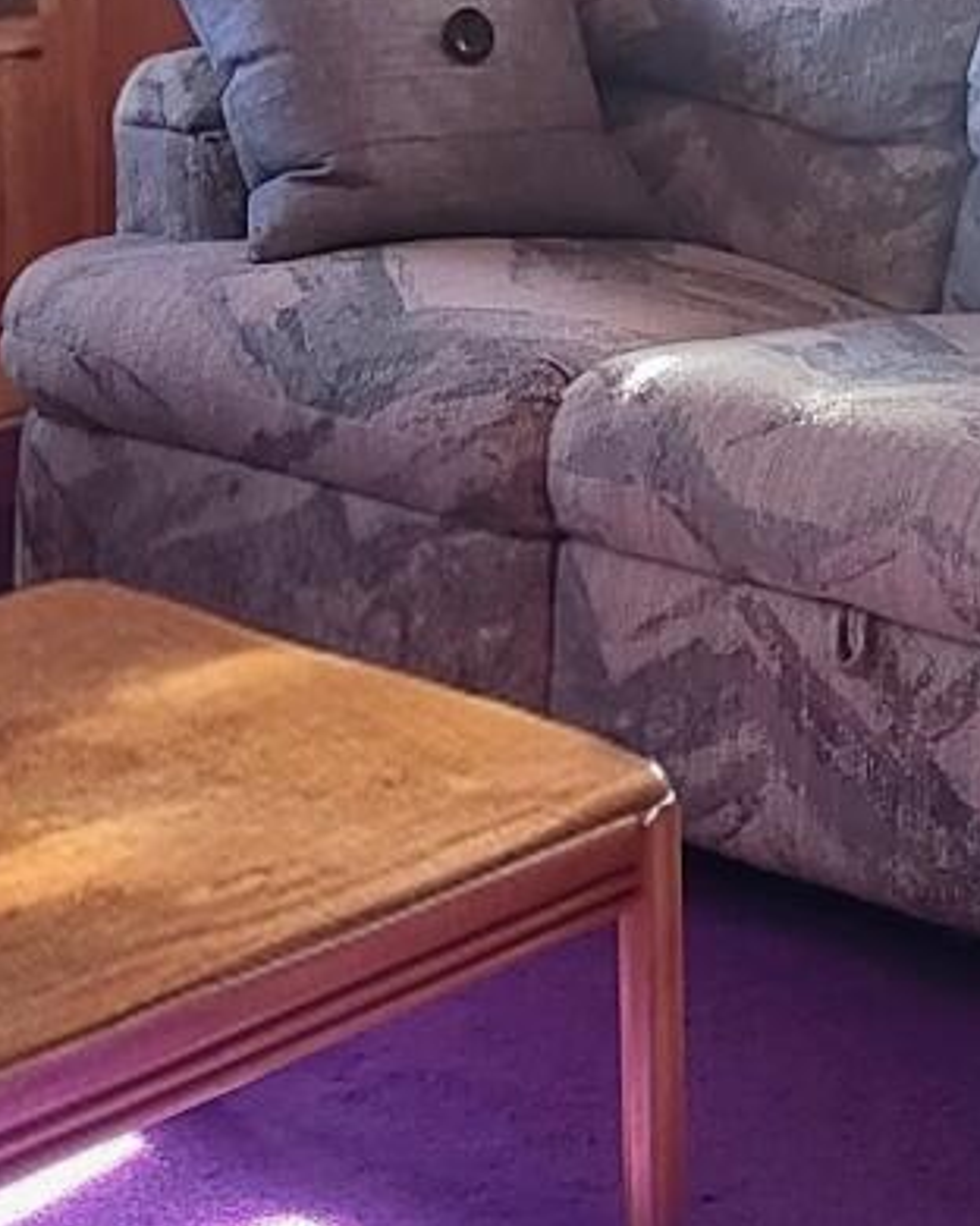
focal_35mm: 125
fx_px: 4532
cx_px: 609
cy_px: 101
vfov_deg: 15.2
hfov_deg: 12.3
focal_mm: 4.71
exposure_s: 1/60
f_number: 1.7
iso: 800
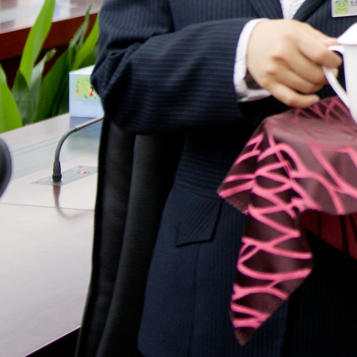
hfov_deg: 11.6
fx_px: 1657
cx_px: 592
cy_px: -212
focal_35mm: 142
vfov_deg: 11.7
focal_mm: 23
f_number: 1.8
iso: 400
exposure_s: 1/125
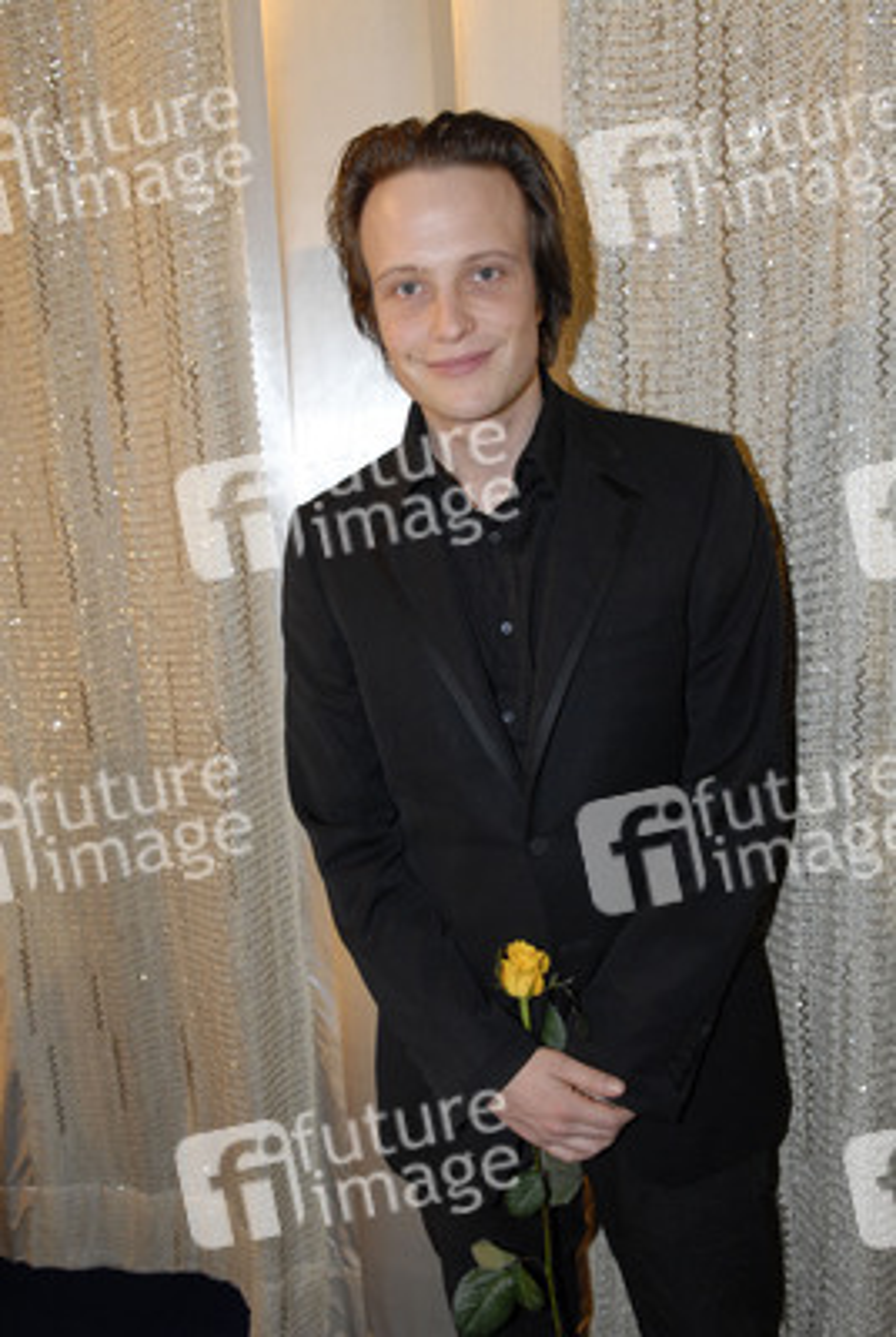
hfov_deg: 38.5
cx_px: 448
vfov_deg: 55.0
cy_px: 668
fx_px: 1283
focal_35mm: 34
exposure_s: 1/50
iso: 640
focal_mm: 23
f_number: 5.6
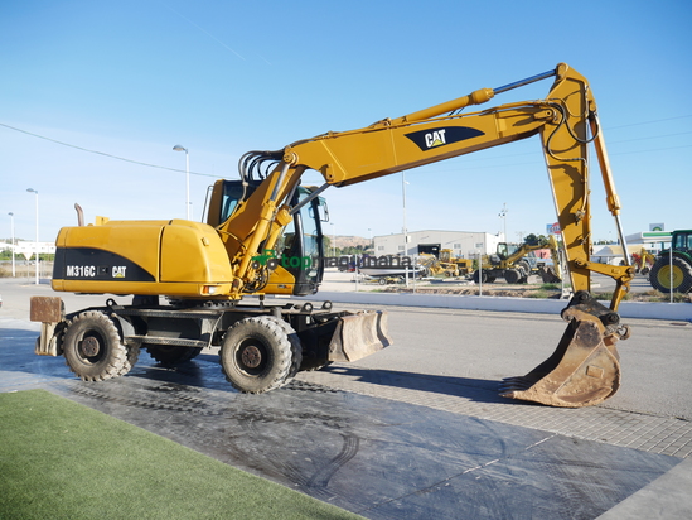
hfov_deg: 60.0
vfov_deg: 46.8
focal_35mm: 30
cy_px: 260
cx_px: 346
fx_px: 600
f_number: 4.5
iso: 200
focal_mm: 15
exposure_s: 1/800
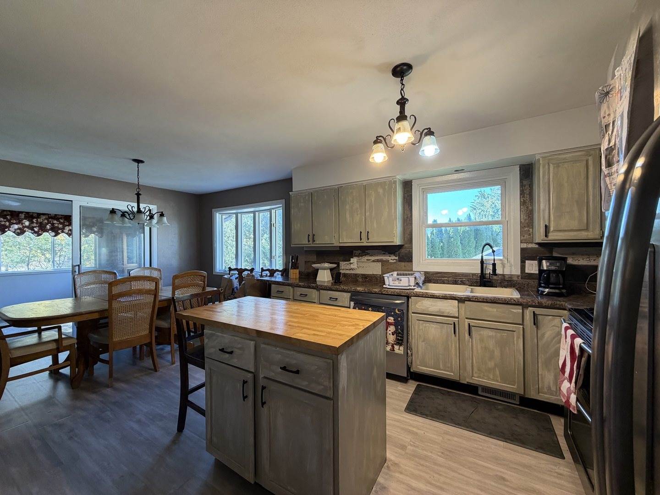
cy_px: 248
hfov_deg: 102.1
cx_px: 330
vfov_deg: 85.7
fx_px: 267
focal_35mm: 14
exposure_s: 1/60
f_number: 2.2
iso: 160
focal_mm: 2.22
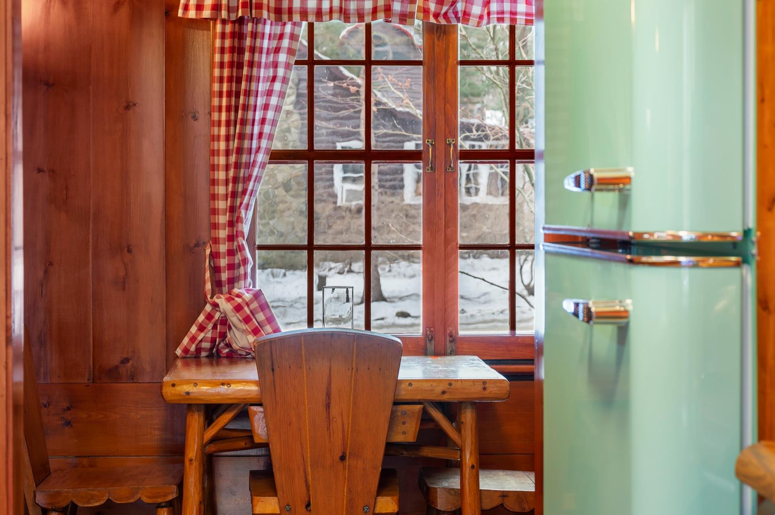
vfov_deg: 16.4
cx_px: 354
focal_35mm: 83
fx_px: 1785
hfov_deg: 24.5
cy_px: 239
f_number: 7.1
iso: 200
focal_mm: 71
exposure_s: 4
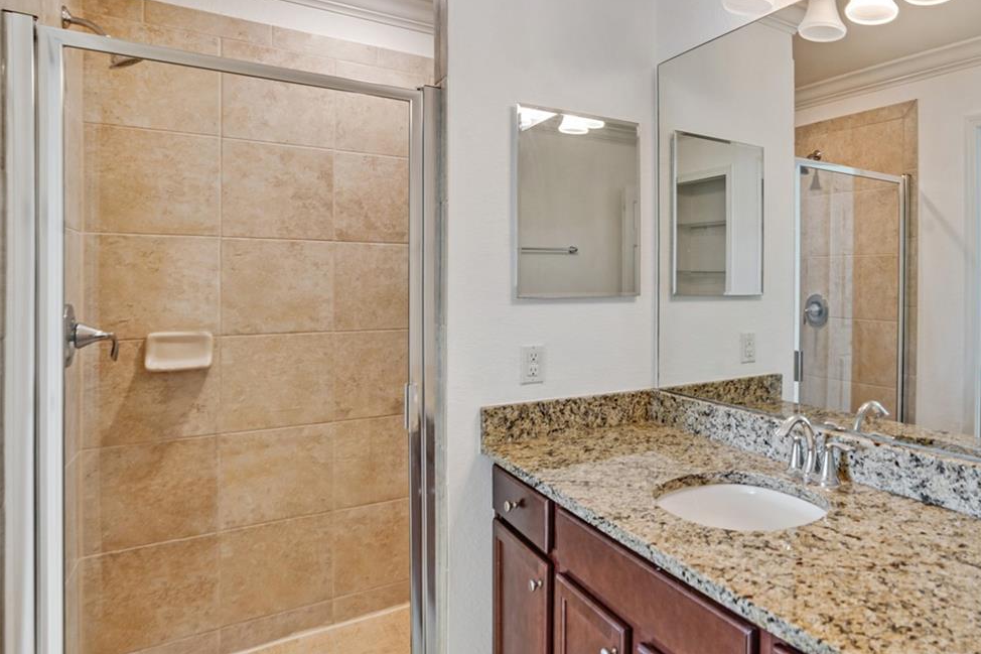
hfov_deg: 68.3
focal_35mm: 23
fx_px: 627
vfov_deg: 55.1
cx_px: 796
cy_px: 306
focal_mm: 14
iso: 160
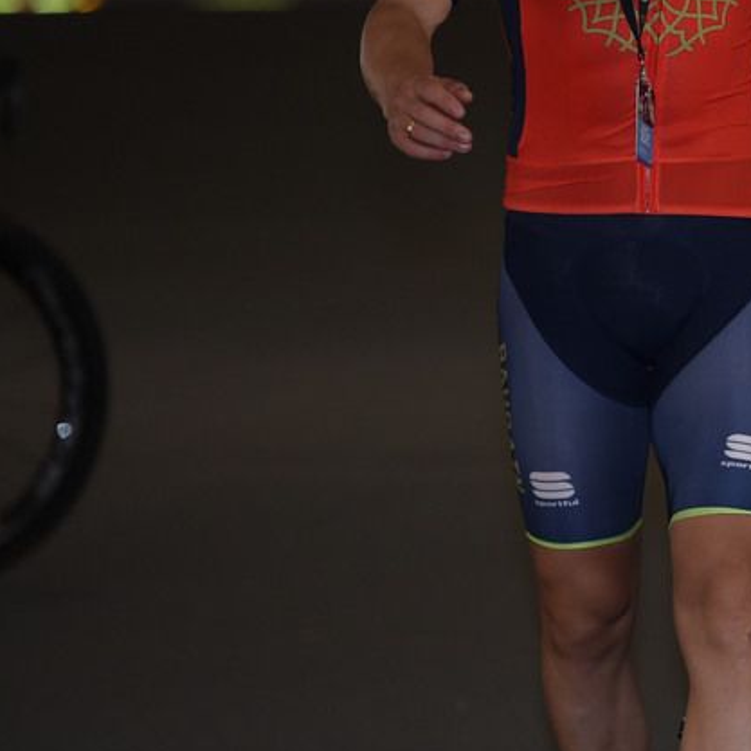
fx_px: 9892
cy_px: 95
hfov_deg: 4.3
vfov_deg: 4.3
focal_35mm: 403
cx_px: 1063
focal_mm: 165
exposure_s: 1/250
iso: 400
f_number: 2.8
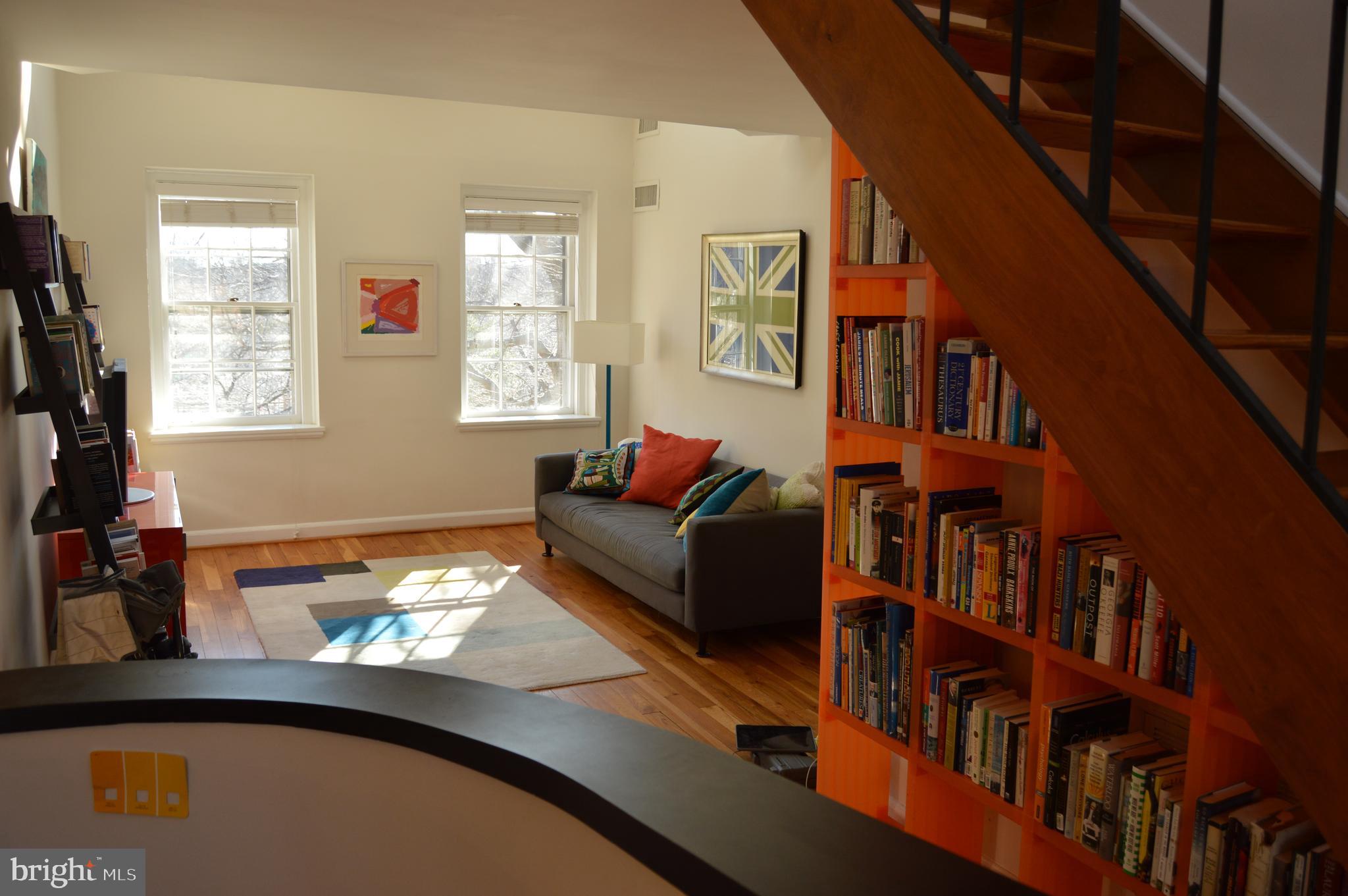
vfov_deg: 47.8
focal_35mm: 27
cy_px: 448
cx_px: 674
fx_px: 1010
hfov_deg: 67.4
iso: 200
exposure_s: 1/80
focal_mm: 18
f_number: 4.5
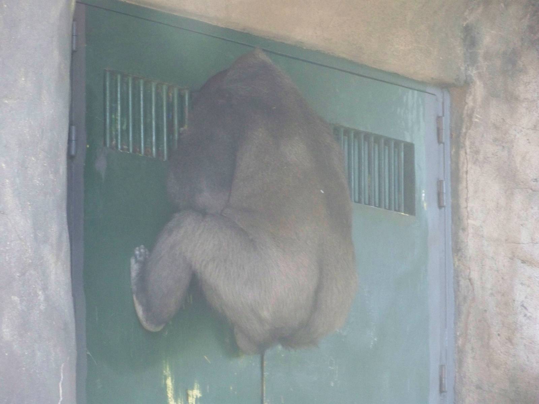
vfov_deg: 5.7
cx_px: 270
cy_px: 202
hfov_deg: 7.6
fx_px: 4048
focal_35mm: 260
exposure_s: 1/60
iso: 320
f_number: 3.6
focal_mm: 42.1
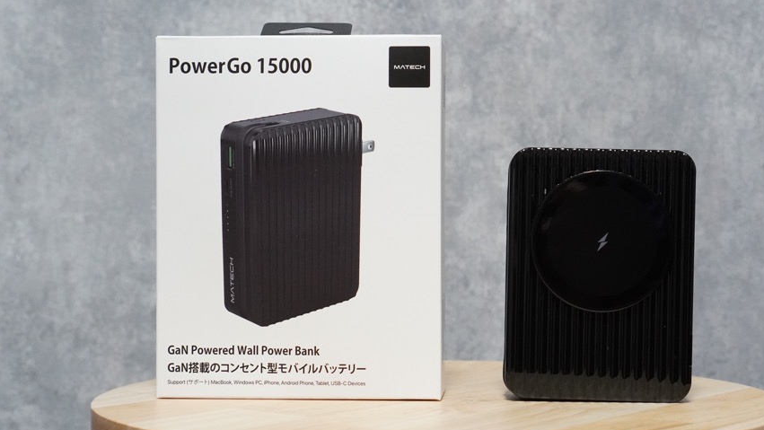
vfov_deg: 18.7
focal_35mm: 65
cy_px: 226
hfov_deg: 32.5
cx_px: 434
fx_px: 1309
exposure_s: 1/60
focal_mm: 35
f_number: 5.6
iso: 3200
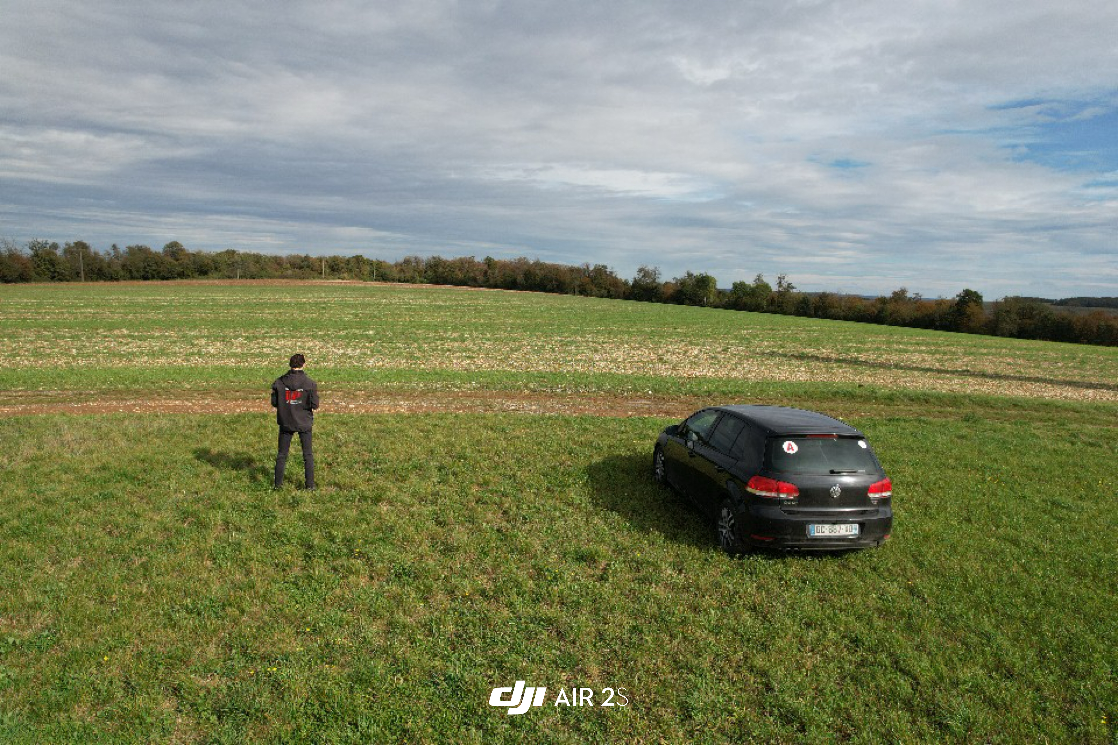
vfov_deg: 57.2
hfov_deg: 78.6
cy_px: 372
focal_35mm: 22
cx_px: 559
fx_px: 683
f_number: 2.8
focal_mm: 8.38
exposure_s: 1/2500
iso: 110
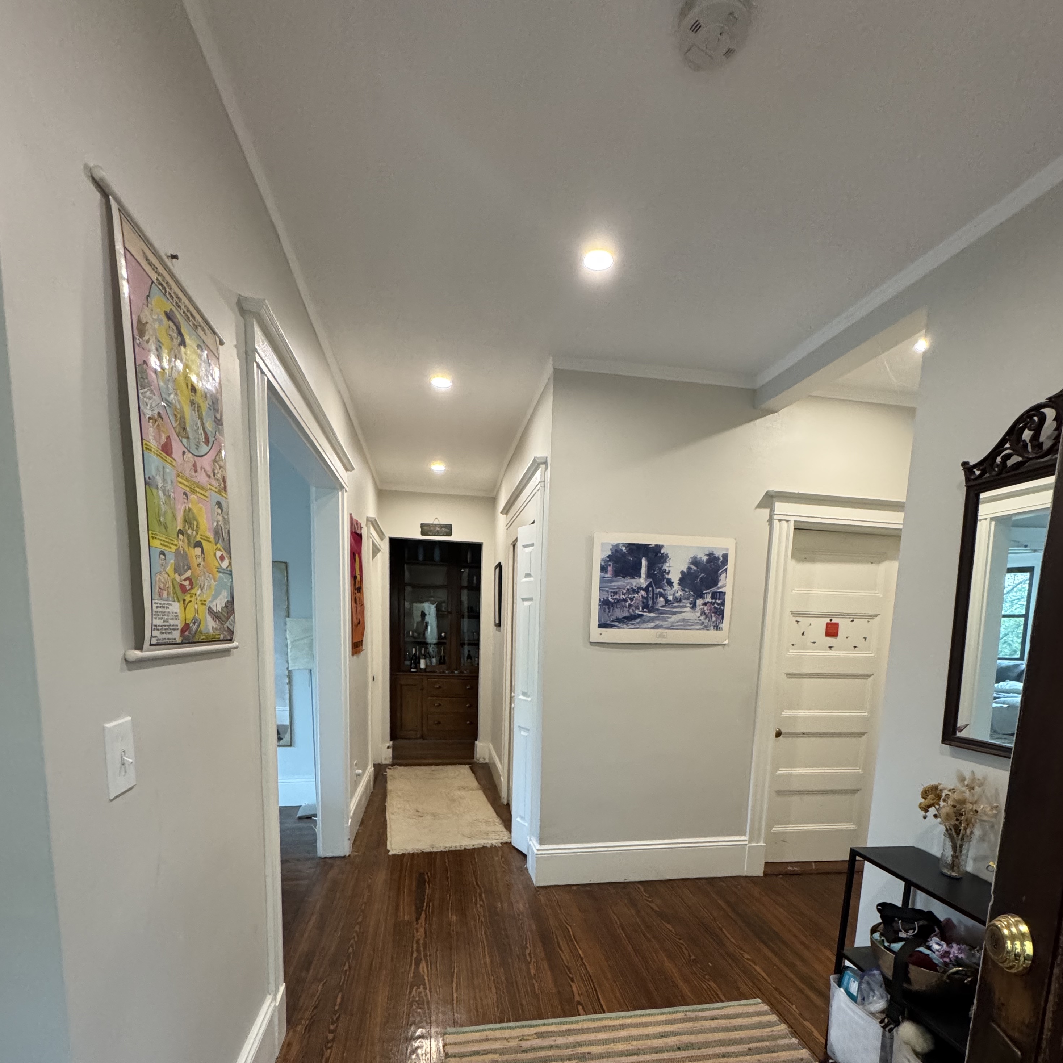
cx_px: 536
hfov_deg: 84.0
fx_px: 591
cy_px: 703
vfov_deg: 81.3
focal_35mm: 17
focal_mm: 2.22
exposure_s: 1/60
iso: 400
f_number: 2.2
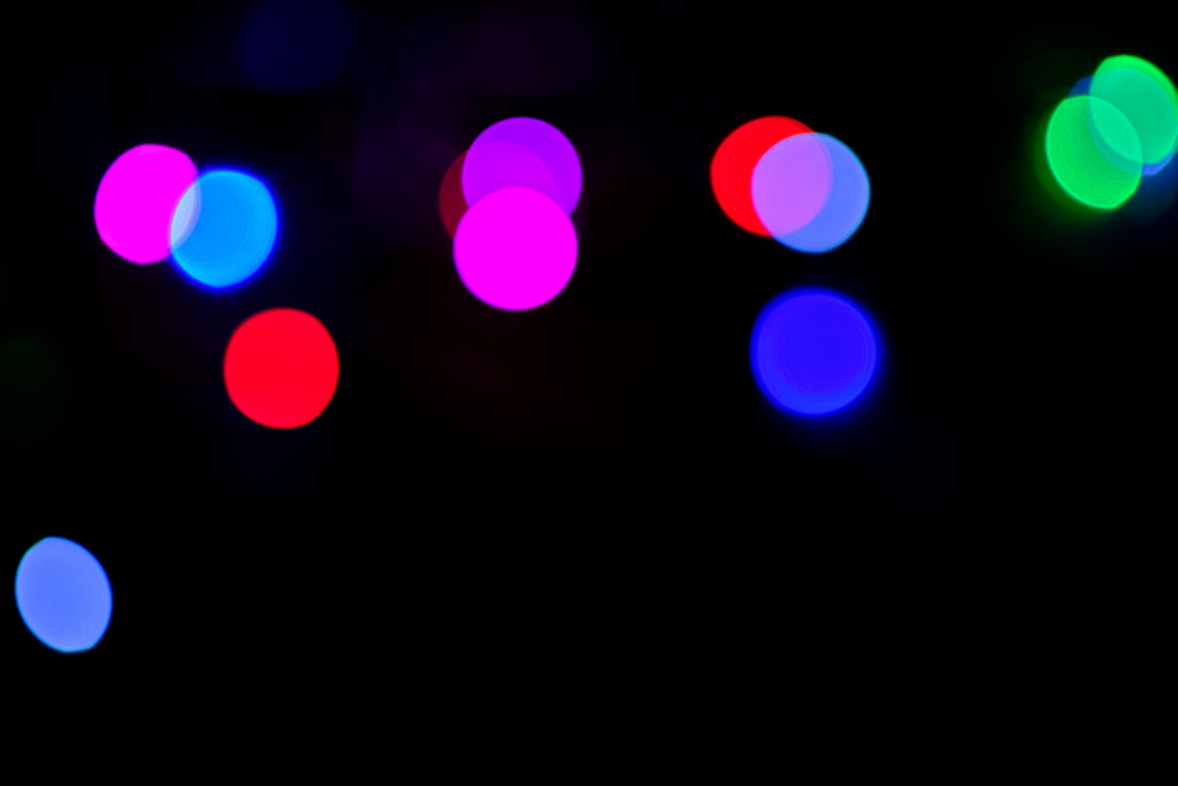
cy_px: 393
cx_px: 589
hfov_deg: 39.6
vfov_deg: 27.0
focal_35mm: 50
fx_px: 1636
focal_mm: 33
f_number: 1.4
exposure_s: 1/58
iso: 160
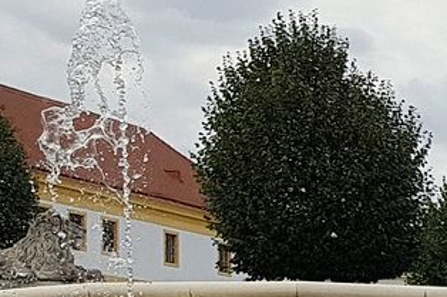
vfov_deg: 9.6
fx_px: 1713
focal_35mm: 138
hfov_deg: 12.6
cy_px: 482
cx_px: 951
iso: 50
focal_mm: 4.2
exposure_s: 1/2376
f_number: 1.7
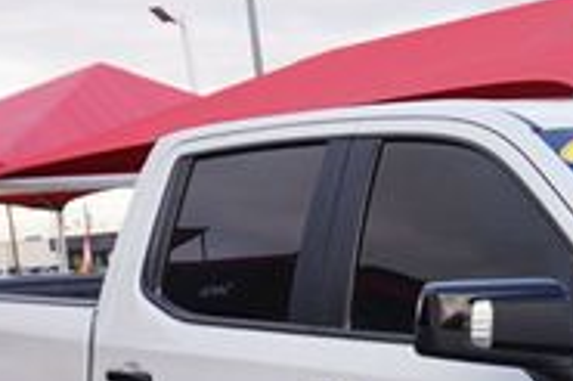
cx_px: 719
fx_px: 1654
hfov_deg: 18.5
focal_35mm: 104
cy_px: 539
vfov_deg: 12.6
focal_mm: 20
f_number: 5.6
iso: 100
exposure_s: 1/60
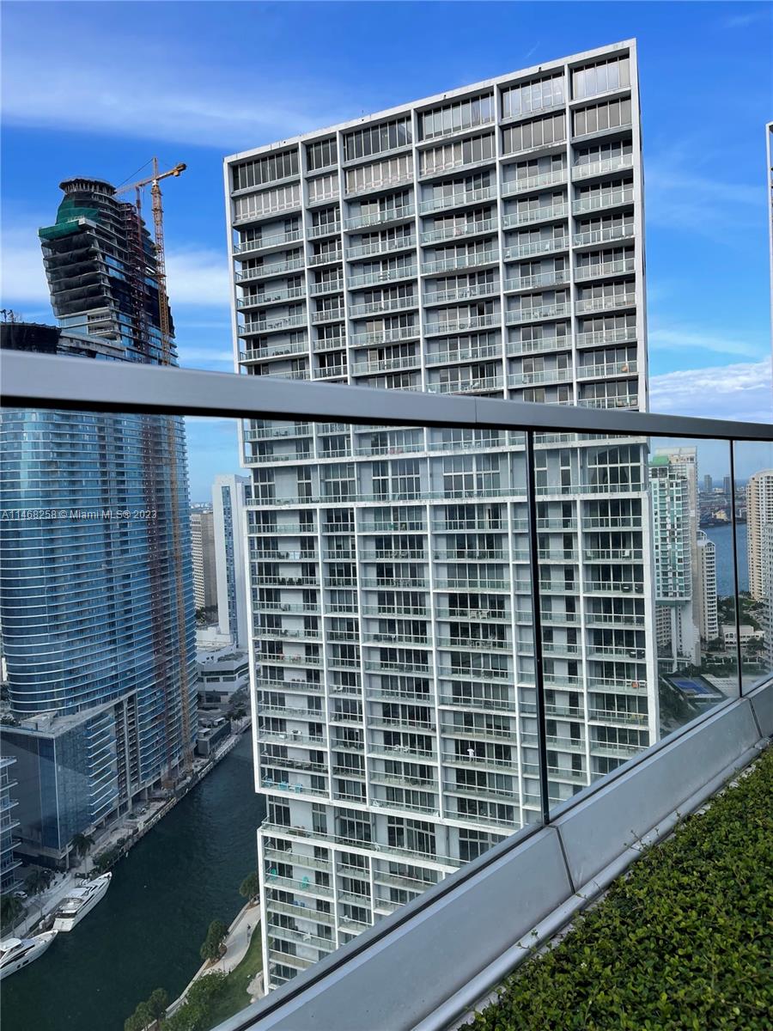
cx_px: 386
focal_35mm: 26
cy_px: 516
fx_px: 774
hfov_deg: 53.1
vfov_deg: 67.3
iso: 32
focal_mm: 5.1
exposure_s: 1/2123
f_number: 1.6
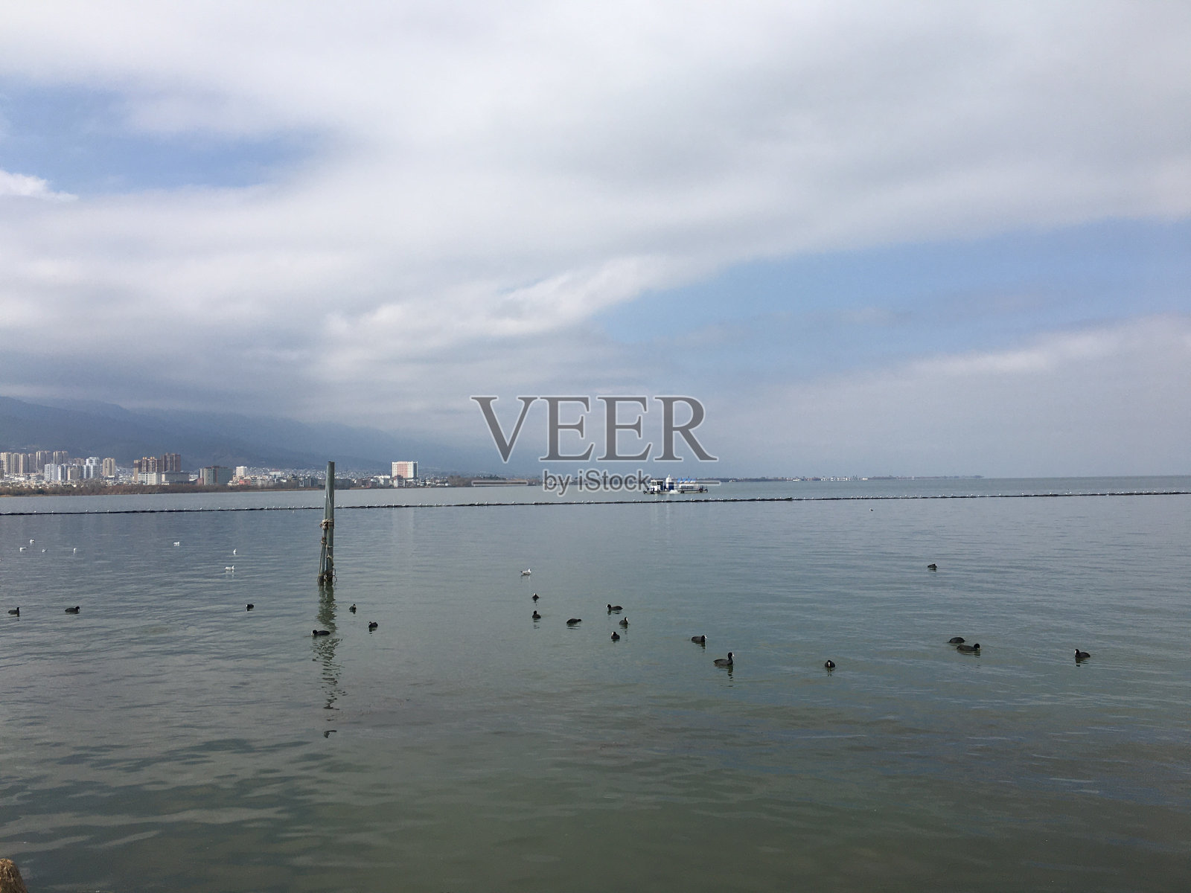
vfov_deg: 48.2
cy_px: 446
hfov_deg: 61.7
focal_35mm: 29
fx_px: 998
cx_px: 596
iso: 25
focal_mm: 4.15
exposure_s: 1/2747
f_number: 2.2
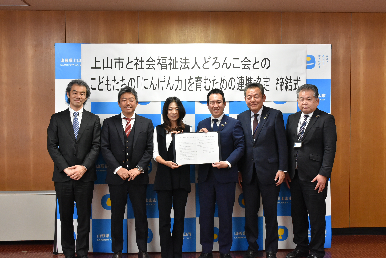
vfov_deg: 34.3
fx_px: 418
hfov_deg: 49.5
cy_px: 129
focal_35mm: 39
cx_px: 193
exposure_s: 1/100
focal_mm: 26
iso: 2500
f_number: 8
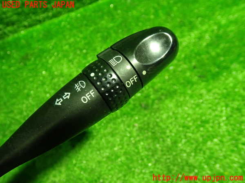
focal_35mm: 30
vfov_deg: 46.8
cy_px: 92
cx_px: 122
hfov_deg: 60.0
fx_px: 212
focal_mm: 5.4
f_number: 2.3
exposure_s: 1/30
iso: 500
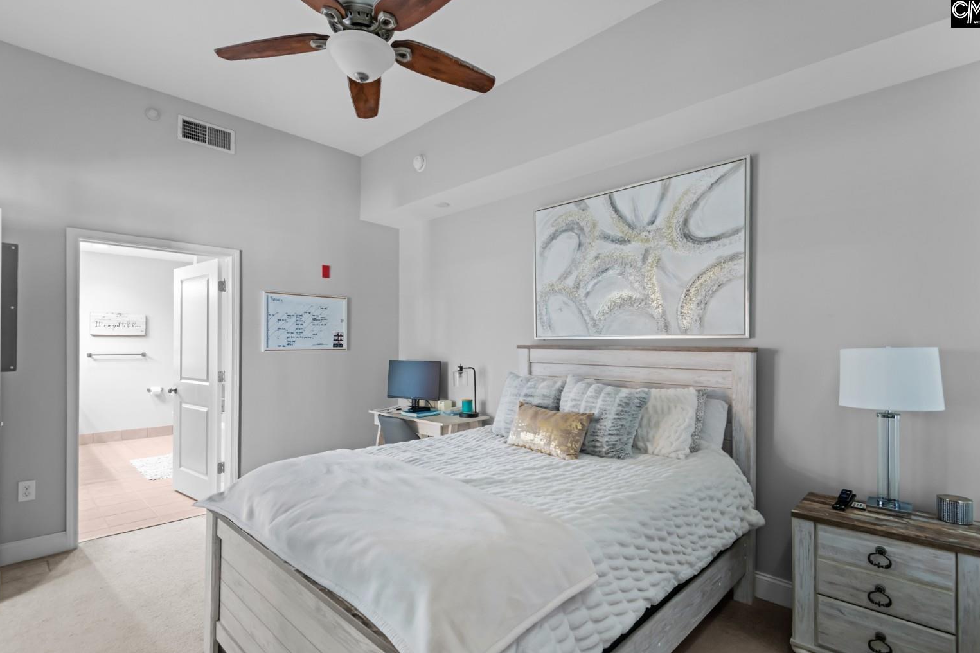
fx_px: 463
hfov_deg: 93.3
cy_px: 342
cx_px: 492
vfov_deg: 70.4
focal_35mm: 17
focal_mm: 16
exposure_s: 1.6
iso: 400
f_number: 7.1
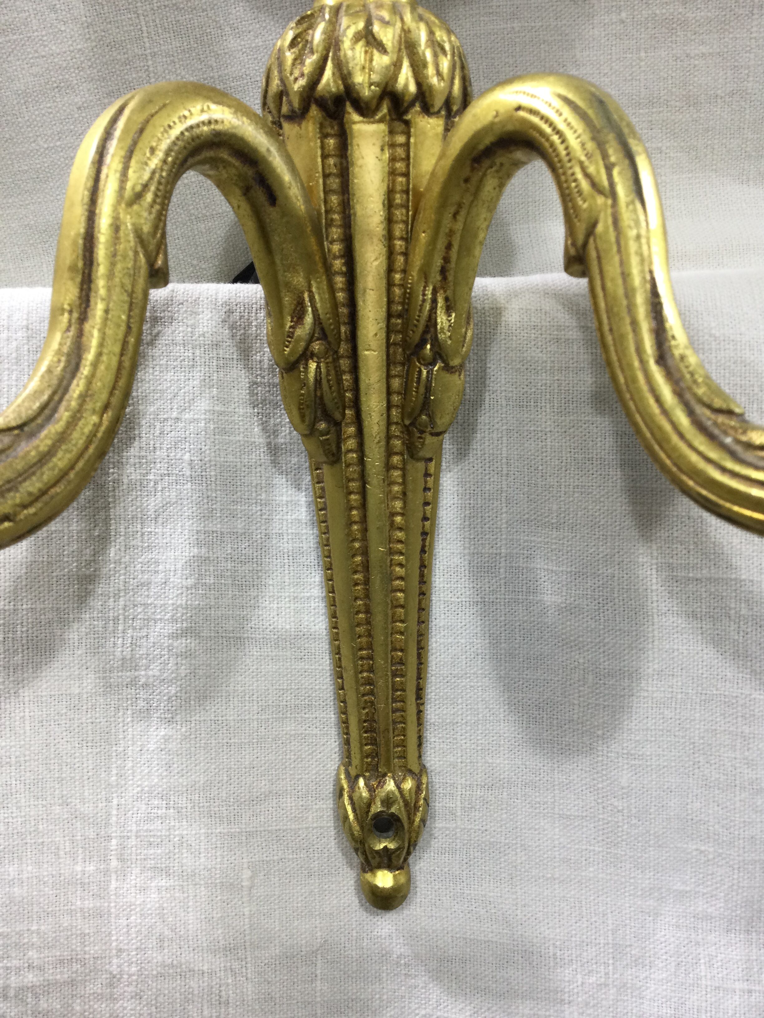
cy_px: 509
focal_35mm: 31
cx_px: 382
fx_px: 912
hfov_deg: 45.4
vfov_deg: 58.4
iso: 25
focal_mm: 3.3
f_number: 2.4
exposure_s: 1/33
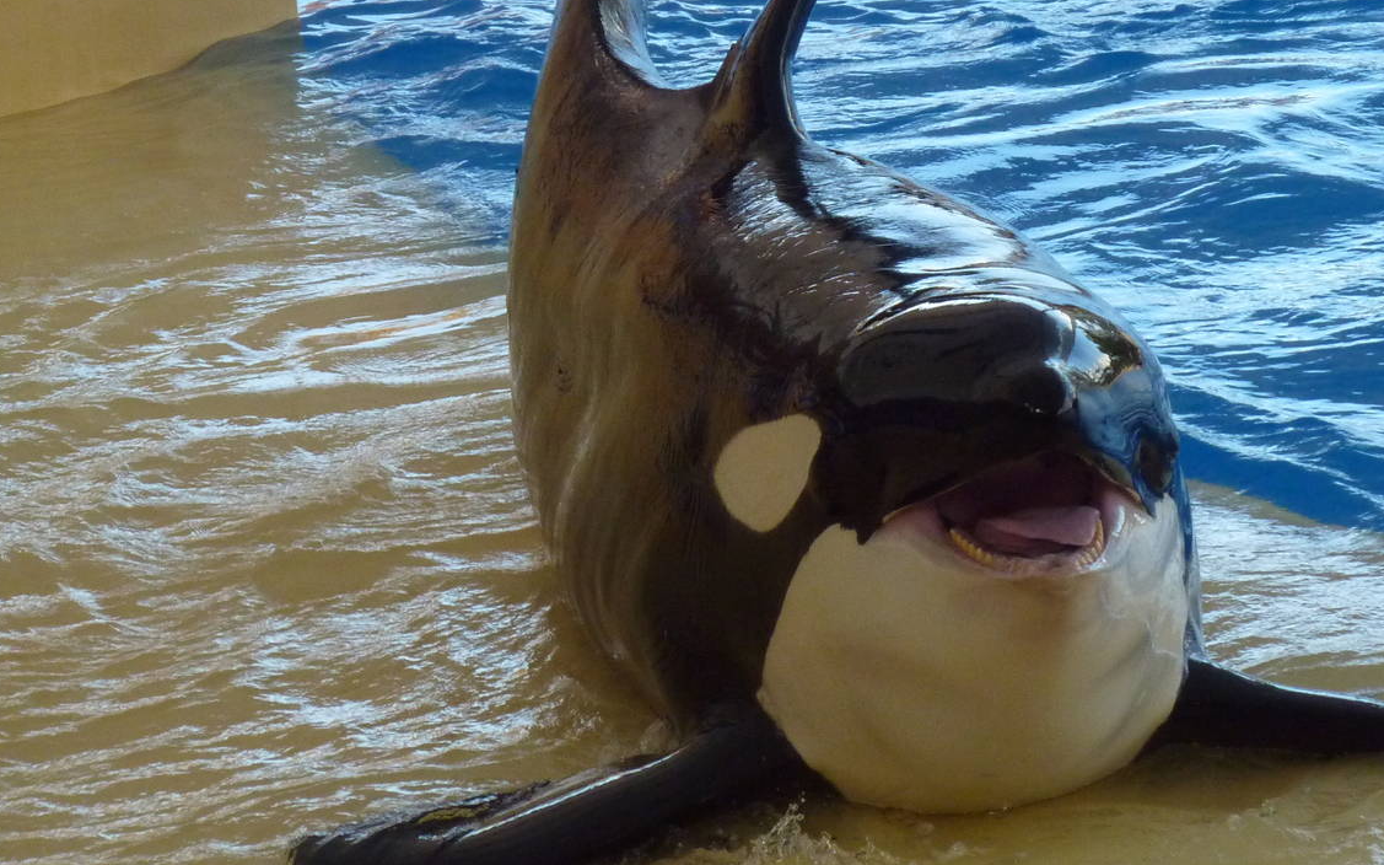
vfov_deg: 4.8
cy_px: 208
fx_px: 10333
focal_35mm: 274
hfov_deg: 7.7
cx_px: 935
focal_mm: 29.9
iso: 320
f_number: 4.5
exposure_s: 1/400
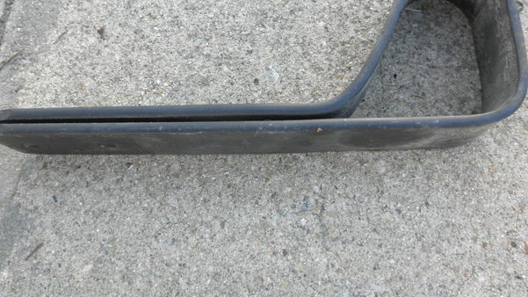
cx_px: 264
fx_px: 462
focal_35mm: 33
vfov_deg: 35.5
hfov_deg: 59.5
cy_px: 113
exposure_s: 1/50
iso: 64
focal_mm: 5
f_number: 3
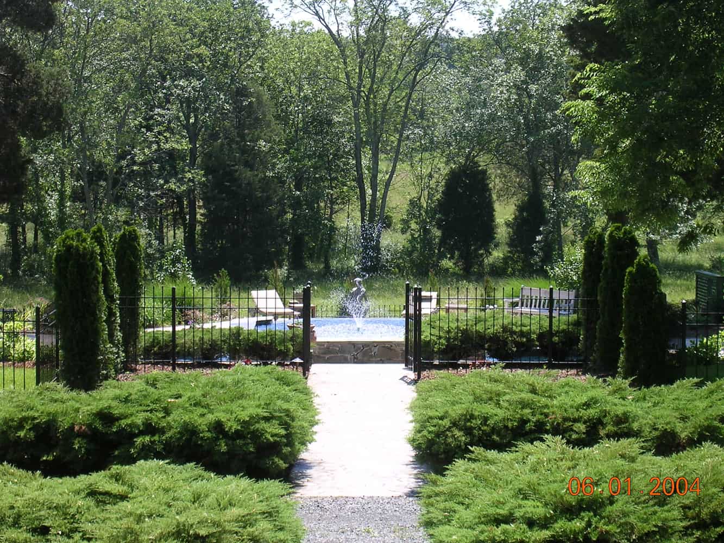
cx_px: 362
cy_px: 272
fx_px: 2405
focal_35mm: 115
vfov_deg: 12.9
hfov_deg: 17.1
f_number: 4.9
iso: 100
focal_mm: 17.4
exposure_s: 1/169
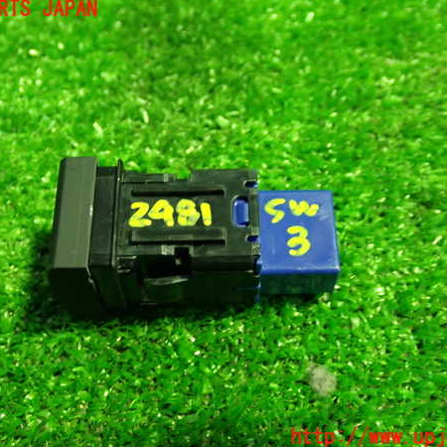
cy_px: 224
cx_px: 216
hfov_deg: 34.7
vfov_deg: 34.7
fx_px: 716
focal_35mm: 49
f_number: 2.8
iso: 800
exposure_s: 1/40
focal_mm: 7.31
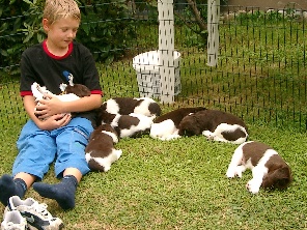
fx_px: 443
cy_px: 133
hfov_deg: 38.2
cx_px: 149
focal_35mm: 50
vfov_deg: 29.1
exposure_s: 1/800
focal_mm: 7.6
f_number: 2.6
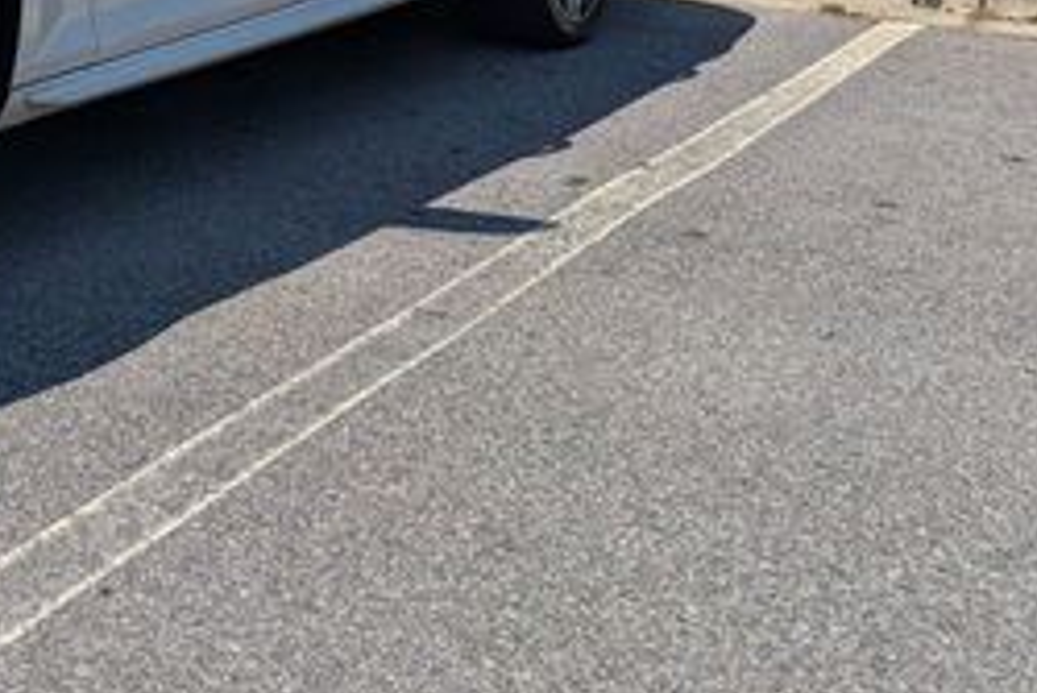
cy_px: -278
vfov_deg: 19.2
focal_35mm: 64
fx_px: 1845
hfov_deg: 27.2
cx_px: -253
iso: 47
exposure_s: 1/4049
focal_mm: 6.81
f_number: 1.85
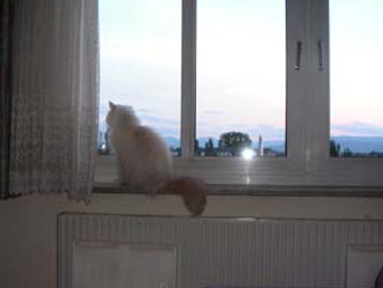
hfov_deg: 40.3
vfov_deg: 30.9
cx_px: 164
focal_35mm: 47
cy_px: 143
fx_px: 521
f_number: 2.8
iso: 160
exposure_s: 1/50
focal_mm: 6
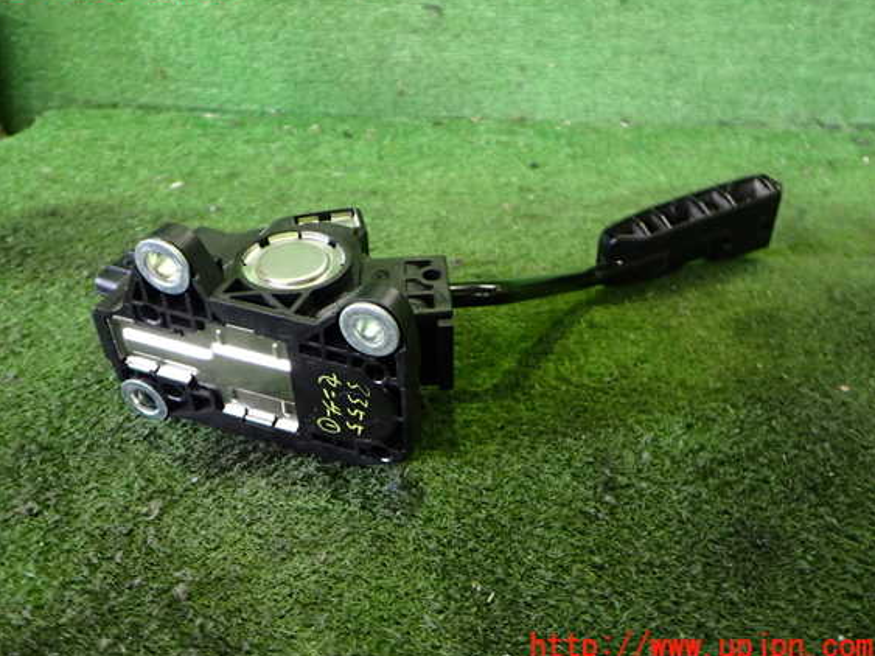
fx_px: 809
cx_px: 415
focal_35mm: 32
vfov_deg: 44.1
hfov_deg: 56.8
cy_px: 317
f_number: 2.3
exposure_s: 1/60
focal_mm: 5.4
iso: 800
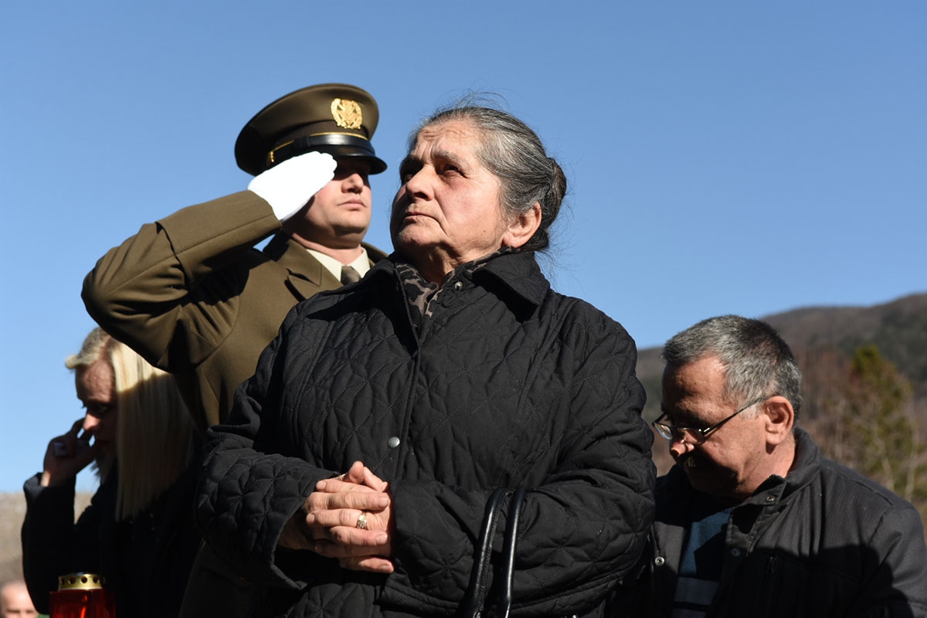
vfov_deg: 16.6
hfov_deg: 24.6
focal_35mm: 82
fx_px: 2124
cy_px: 309
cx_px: 464
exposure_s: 1/2500
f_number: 5.6
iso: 400
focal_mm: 55
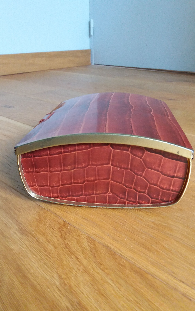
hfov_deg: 41.8
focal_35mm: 30
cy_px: 156
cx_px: 101
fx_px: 255
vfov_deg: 62.9
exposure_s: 1/17
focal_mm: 3.7
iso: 200
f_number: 1.9
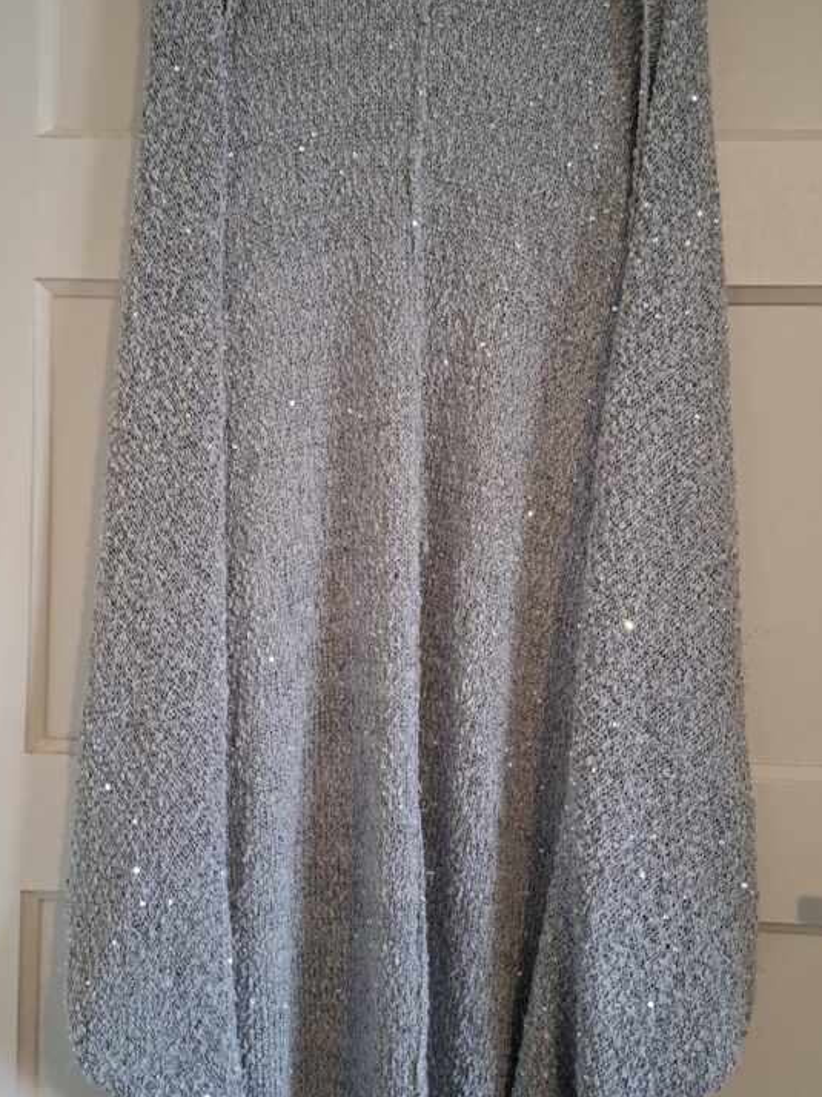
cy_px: 559
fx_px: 1045
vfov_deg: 55.4
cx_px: 401
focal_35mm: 33
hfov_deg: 42.9
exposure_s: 1/24
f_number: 1.8
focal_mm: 5.54
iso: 500
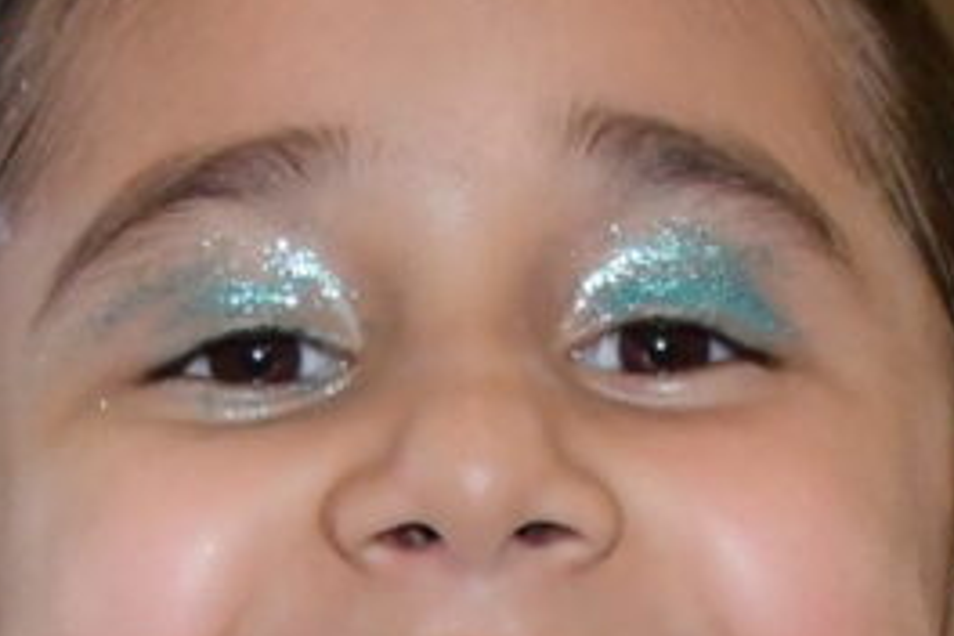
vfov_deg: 4.1
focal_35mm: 327
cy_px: 1576
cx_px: 311
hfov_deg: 6.3
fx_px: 8665
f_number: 4
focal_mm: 30
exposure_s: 1/60
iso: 3200
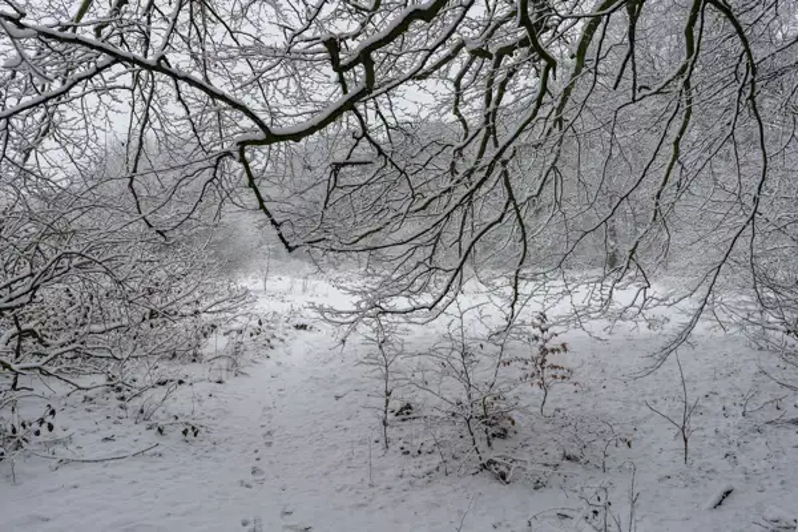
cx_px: 399
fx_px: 621
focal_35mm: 28
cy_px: 266
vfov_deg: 46.4
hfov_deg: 65.5
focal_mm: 28
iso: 125
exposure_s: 1/250
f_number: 8
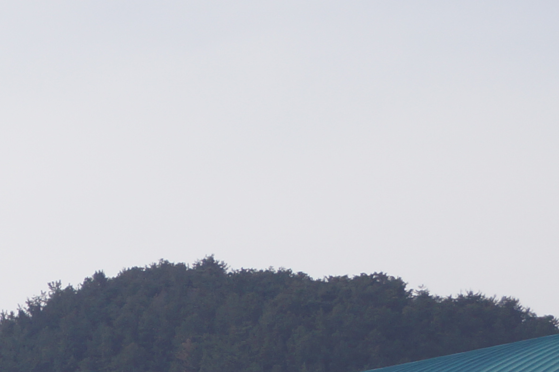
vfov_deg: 4.0
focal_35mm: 343
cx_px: -838
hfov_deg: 5.8
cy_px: 850
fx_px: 5318
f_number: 8
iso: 100
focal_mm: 45
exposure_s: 1/320
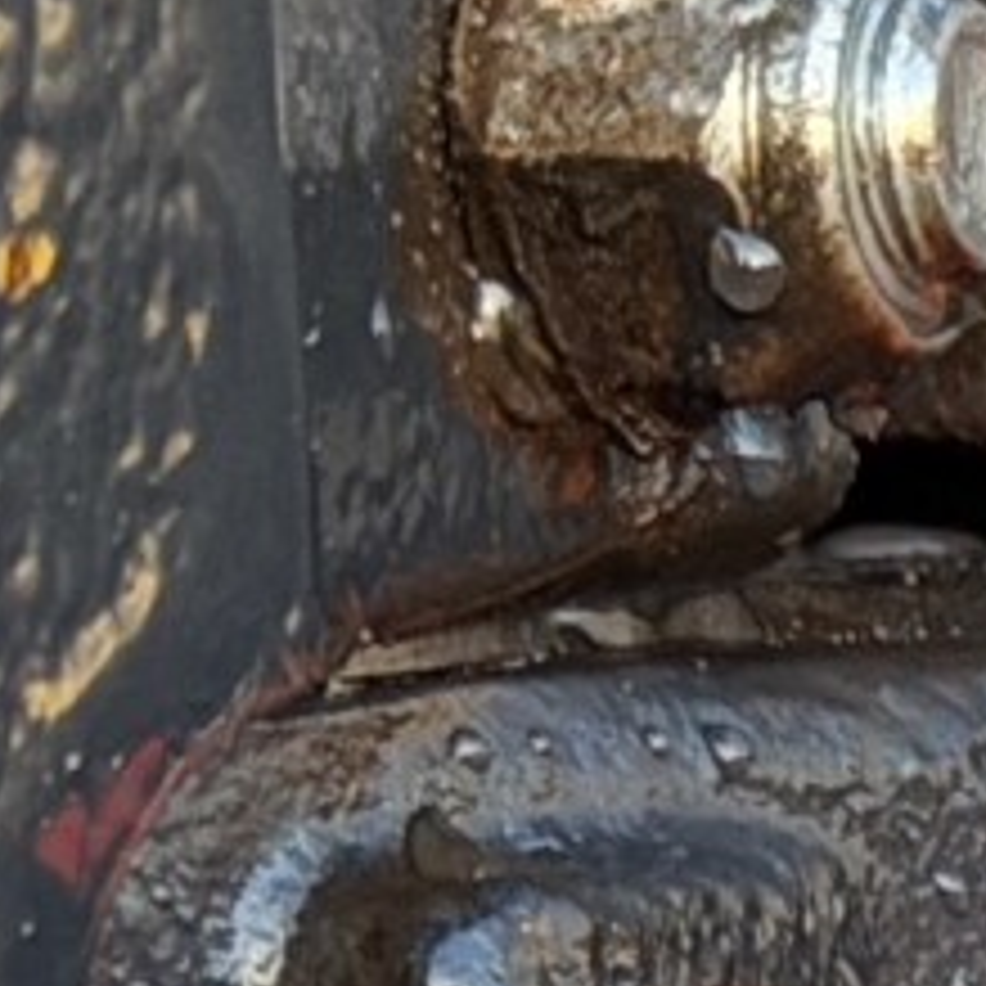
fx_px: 12471
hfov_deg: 4.2
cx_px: 3750
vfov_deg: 4.4
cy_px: 2850
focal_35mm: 387
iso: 100
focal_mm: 6.76
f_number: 1.78
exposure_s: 1/111
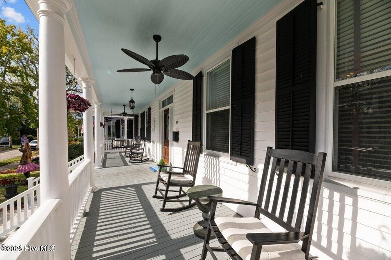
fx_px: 152
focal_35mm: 14
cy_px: 130
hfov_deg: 104.3
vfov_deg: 81.2
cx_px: 196
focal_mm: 14
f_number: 9
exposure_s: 1/800
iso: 400
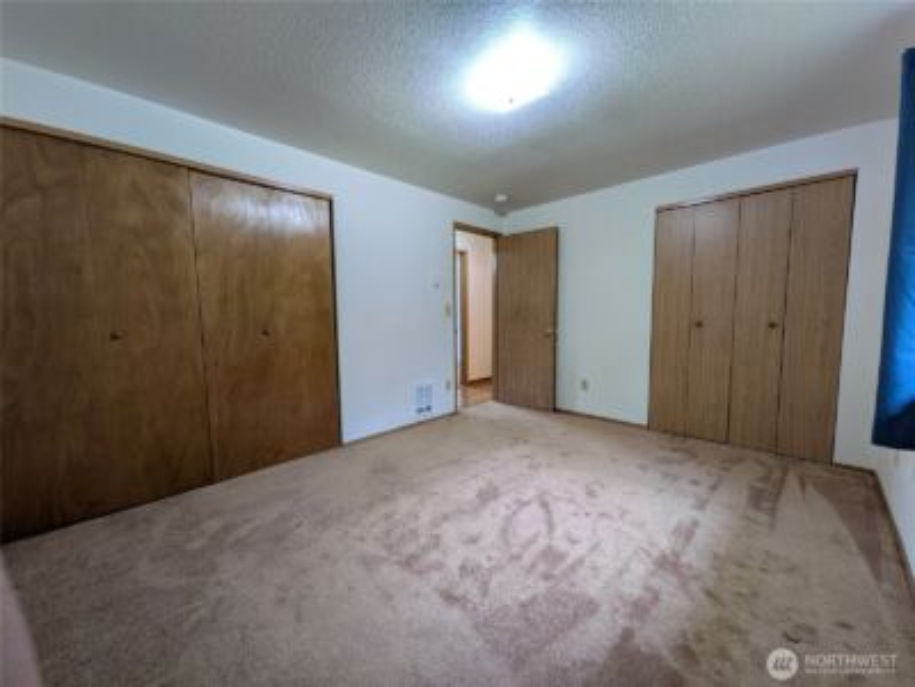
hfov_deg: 102.1
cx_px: 458
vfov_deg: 85.7
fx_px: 370
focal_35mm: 14
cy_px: 344
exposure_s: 1/29.2
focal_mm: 1.85
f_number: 2.2
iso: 70
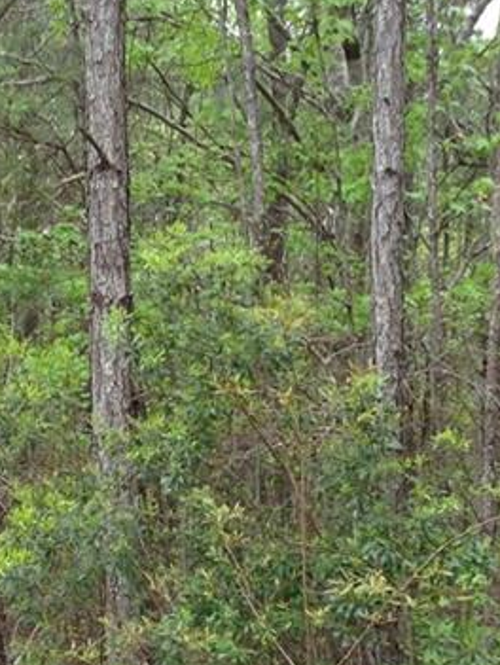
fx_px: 1845
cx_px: 170
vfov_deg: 20.1
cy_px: 563
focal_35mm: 96
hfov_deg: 15.4
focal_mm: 3.3
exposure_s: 1/186
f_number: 2.4
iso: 32
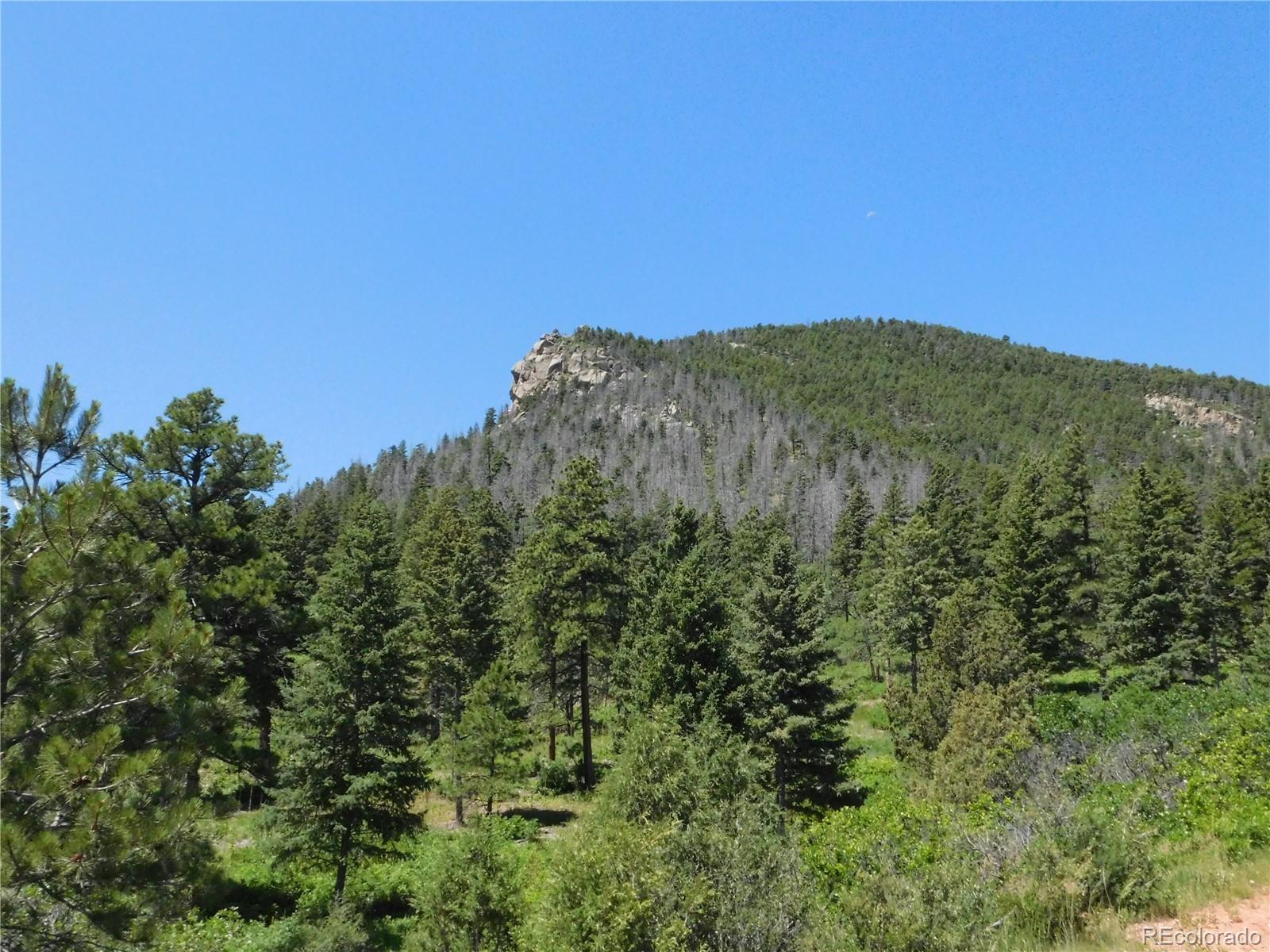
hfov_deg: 60.0
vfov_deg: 46.8
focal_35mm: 30
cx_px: 635
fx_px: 1101
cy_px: 476
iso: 800
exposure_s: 1/1500
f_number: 6.4
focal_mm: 5.3
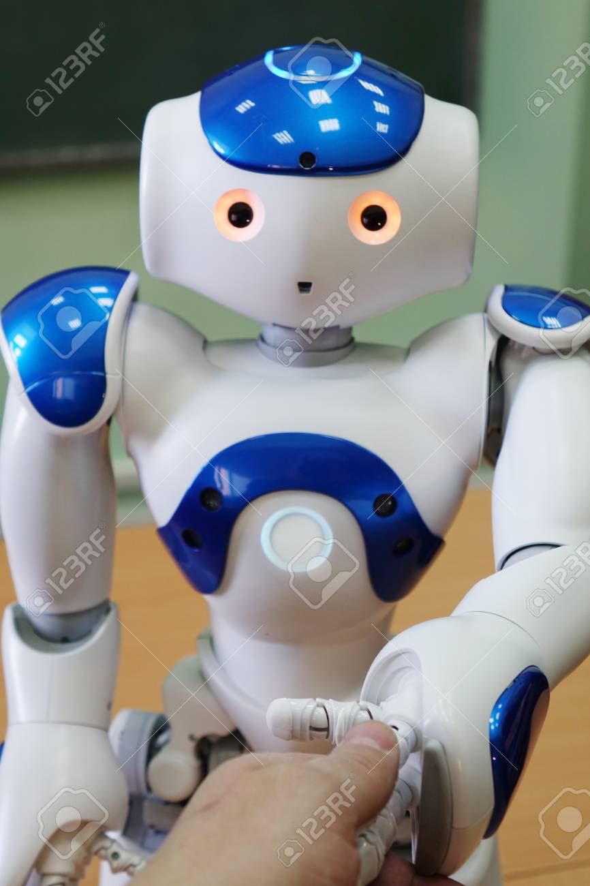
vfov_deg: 29.3
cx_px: 295
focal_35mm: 69
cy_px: 443
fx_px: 1697
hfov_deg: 19.7
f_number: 2.8
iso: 200
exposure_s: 1/80
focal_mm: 25.23
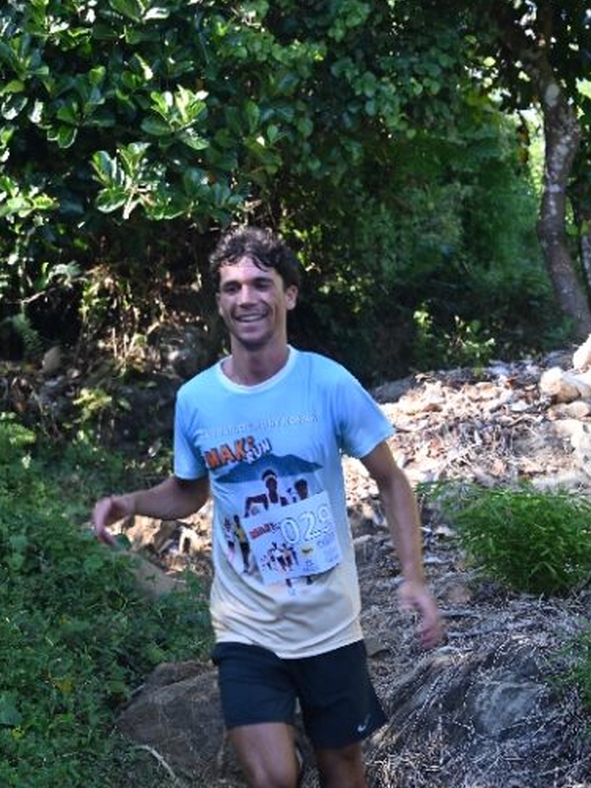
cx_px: 236
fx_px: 1274
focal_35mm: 56
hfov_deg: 26.1
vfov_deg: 34.3
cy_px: 397
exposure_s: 1/250
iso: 360
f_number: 4
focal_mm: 38
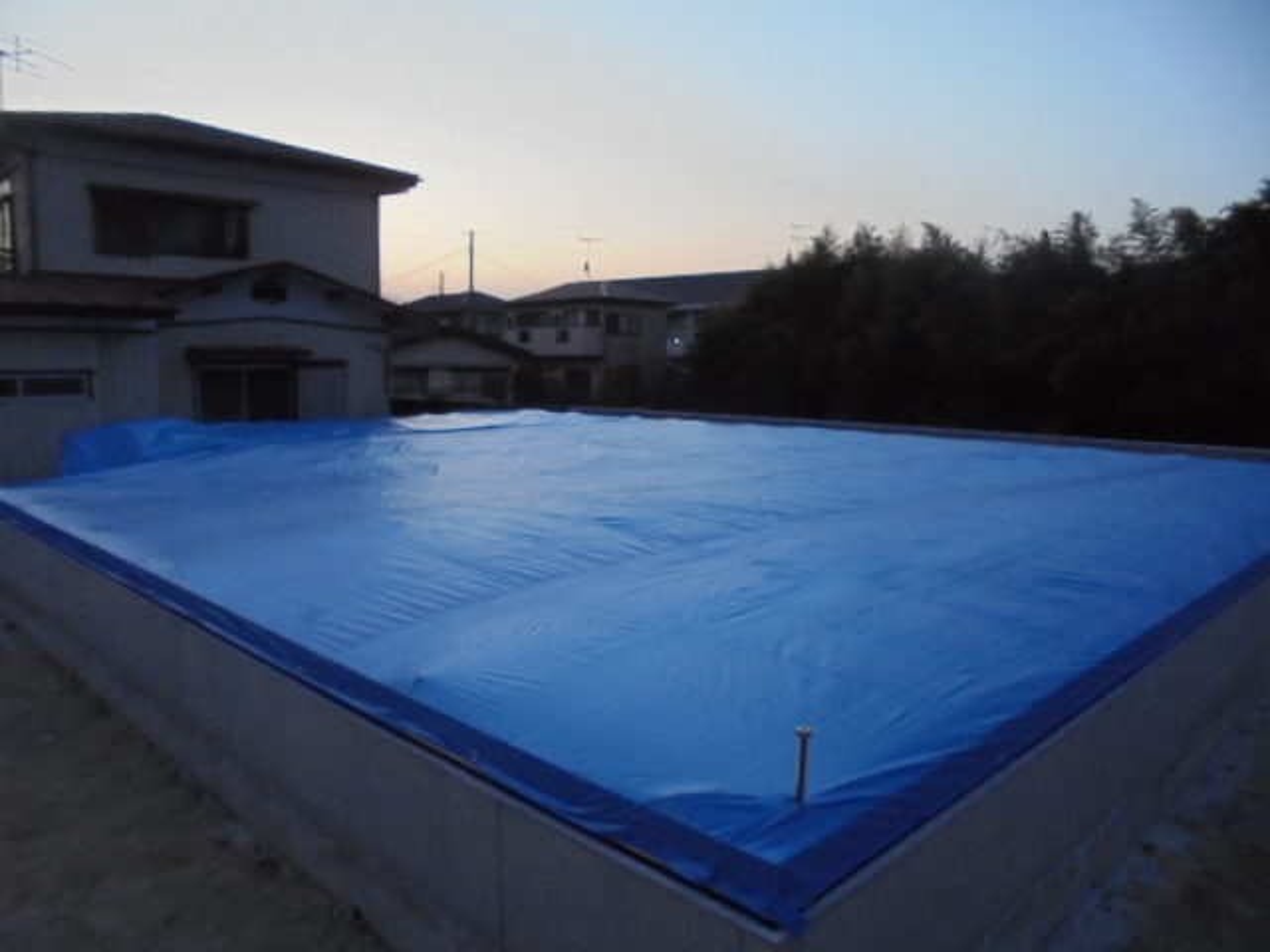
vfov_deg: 53.1
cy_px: 476
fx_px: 954
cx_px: 635
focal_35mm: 26
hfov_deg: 67.3
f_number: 3.5
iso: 400
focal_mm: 4.6
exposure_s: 1/10
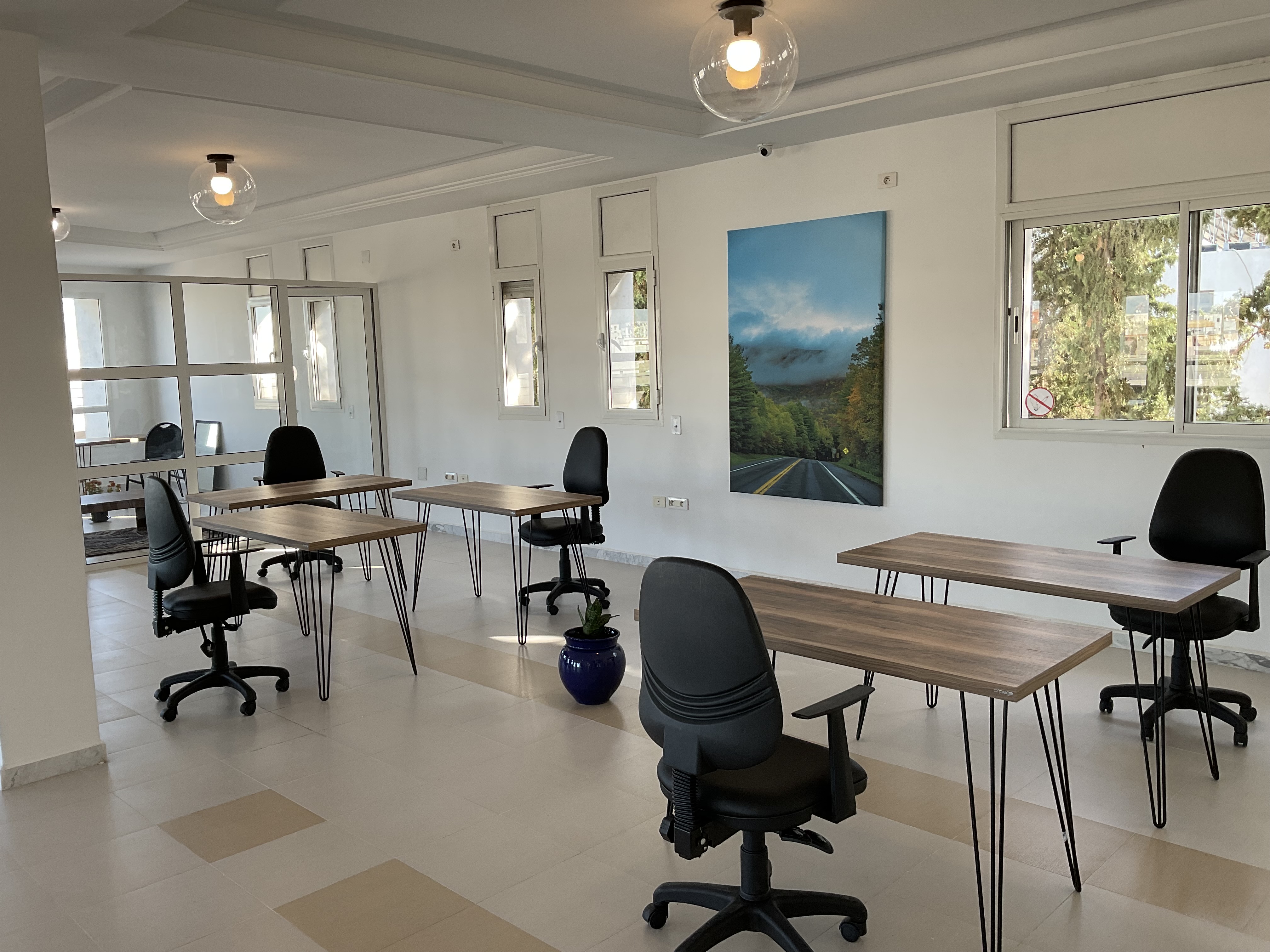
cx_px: 635
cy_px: 476
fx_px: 1064
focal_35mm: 29
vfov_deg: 48.2
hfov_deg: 61.7
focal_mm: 3
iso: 25
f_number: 1.8
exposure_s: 1/122
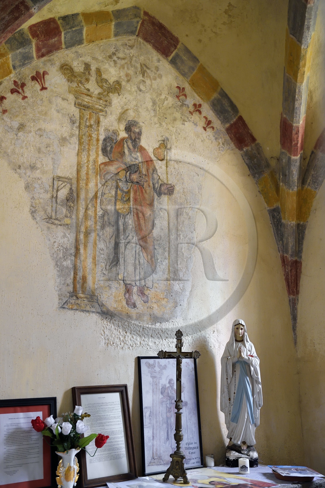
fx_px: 623
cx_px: 162
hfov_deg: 29.2
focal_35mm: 46
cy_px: 244
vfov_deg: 42.8
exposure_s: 1/4
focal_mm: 46
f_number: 5
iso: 1600
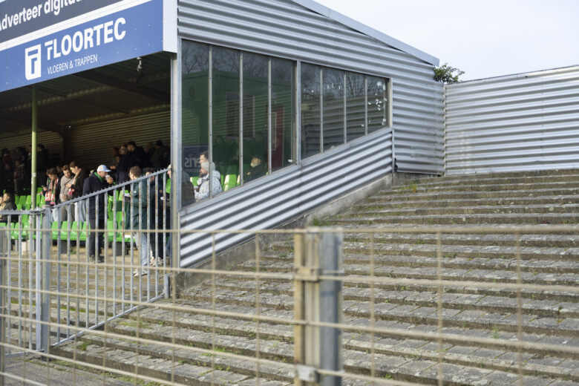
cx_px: 290
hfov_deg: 39.6
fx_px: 804
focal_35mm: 50
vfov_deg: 27.0
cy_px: 193
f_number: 2.8
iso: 800
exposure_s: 1/30
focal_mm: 50
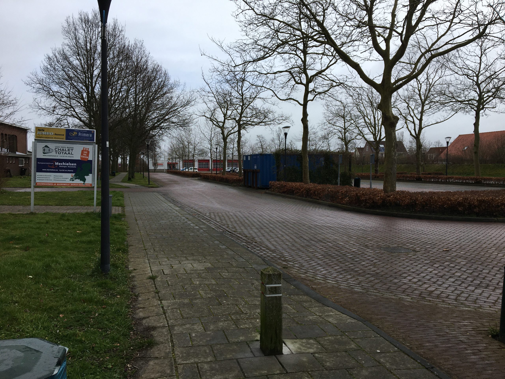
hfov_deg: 61.7
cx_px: 252
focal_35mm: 29
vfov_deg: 48.2
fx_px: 423
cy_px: 190
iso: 25
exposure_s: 1/1570
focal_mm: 4.15
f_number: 2.2
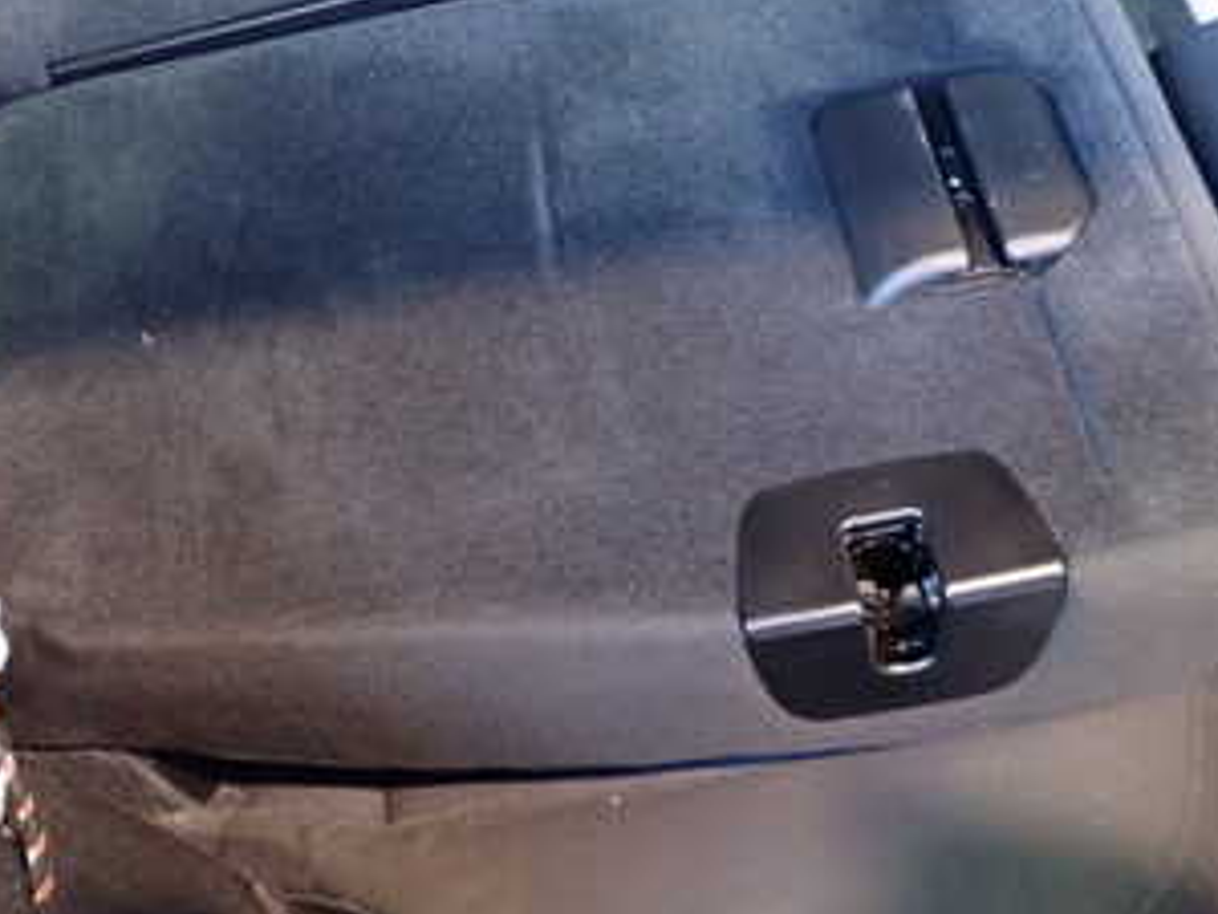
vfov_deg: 29.1
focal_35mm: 50
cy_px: 439
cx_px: 451
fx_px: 1759
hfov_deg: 37.9
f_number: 2
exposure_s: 1/30
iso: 800
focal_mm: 4.5
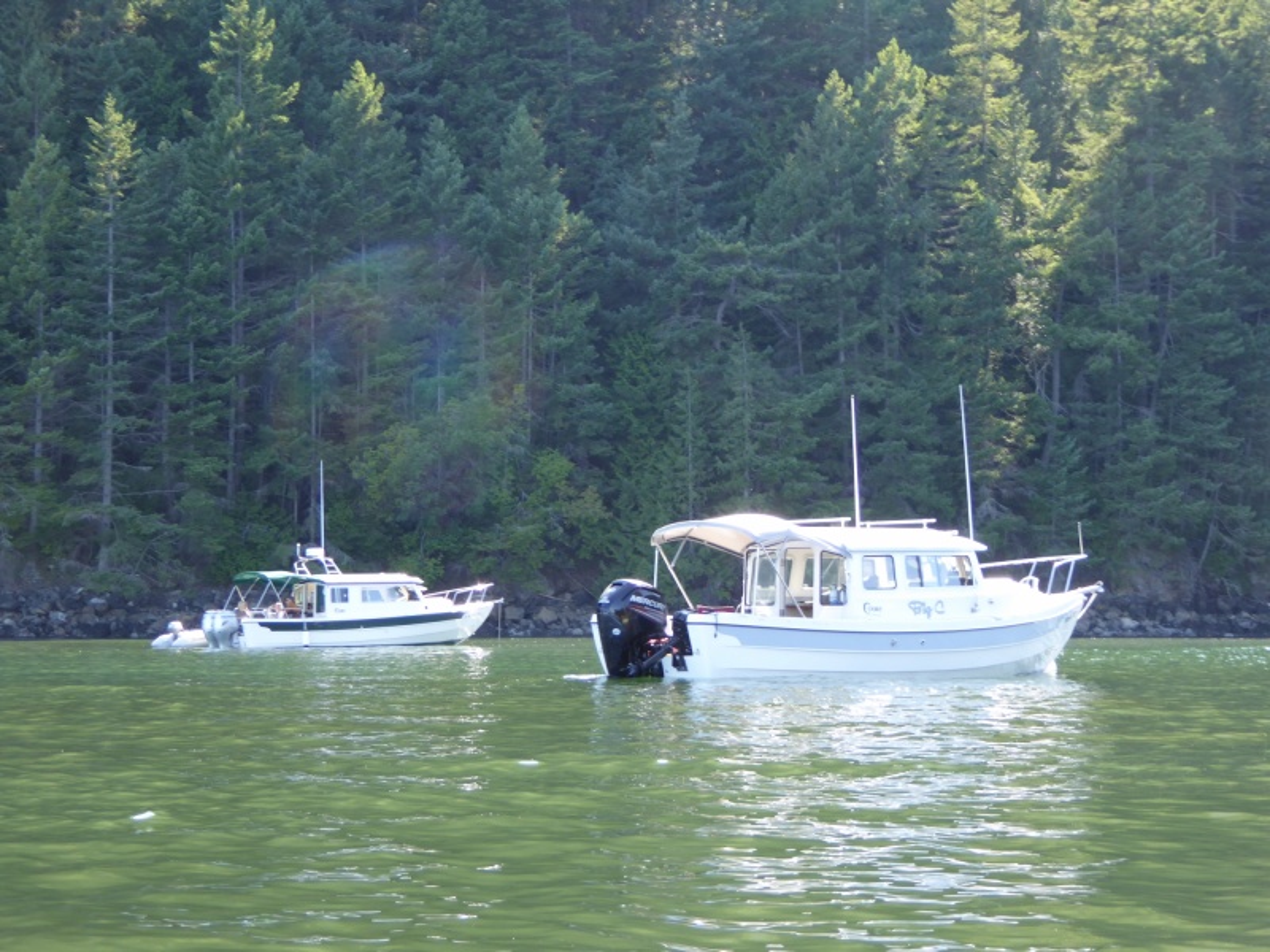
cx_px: 635
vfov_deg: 18.7
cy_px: 476
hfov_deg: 24.7
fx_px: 2898
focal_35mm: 79
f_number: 4.6
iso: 100
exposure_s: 1/60
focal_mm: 13.2
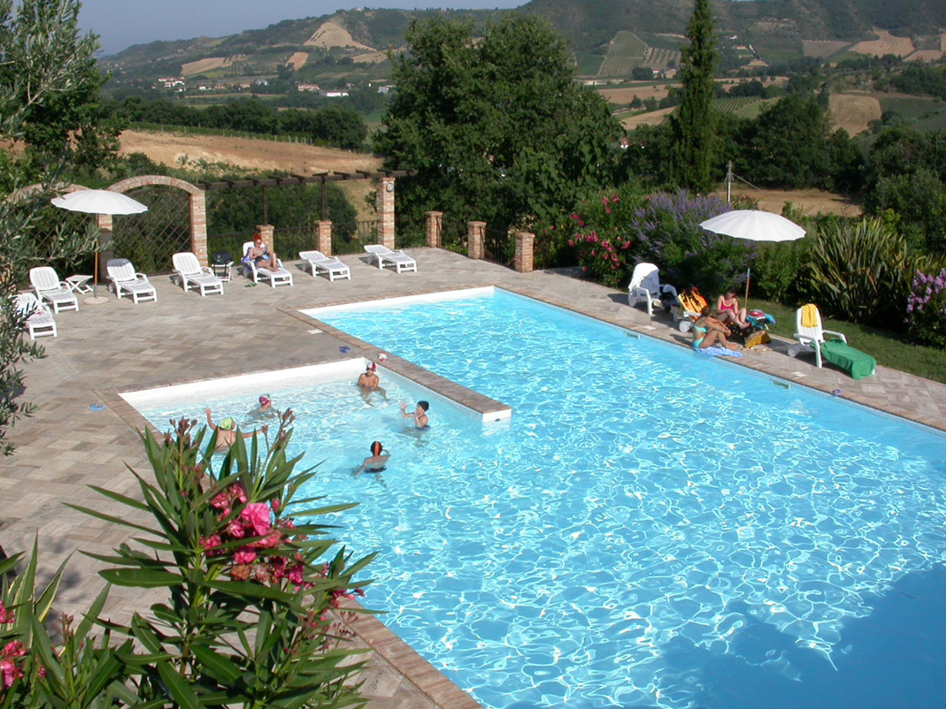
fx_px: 1148
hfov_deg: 44.8
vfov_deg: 34.4
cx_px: 461
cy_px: 361
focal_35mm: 42
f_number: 7.5
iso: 100
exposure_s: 1/604
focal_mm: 7.85
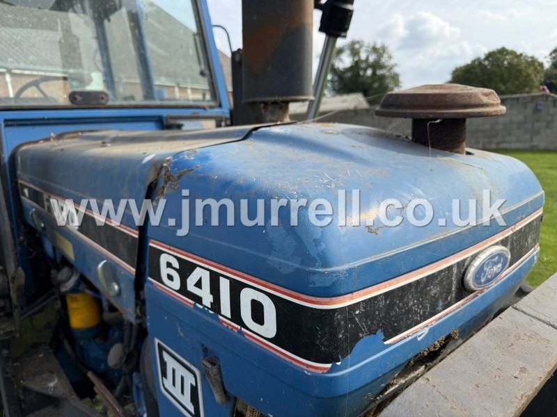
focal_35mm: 24
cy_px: 208
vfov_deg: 56.8
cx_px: 278
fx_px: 386
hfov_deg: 71.6
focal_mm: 6.76
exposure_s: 1/3145
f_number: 1.78
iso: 100
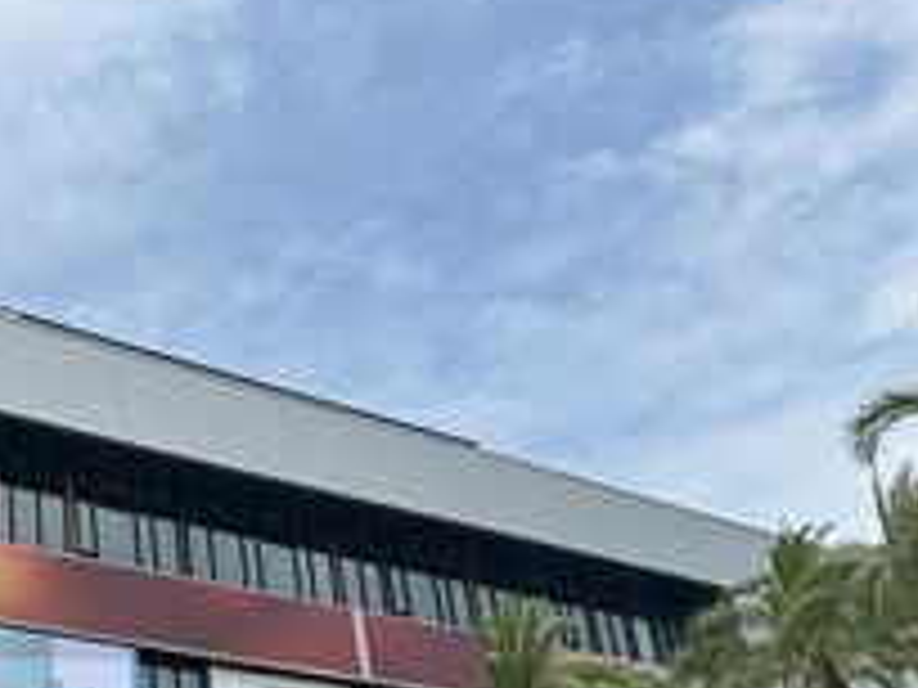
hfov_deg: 36.8
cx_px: 27
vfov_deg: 29.4
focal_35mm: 47
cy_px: 643
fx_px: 1246
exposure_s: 1/7042
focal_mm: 6.86
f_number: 1.78
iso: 80
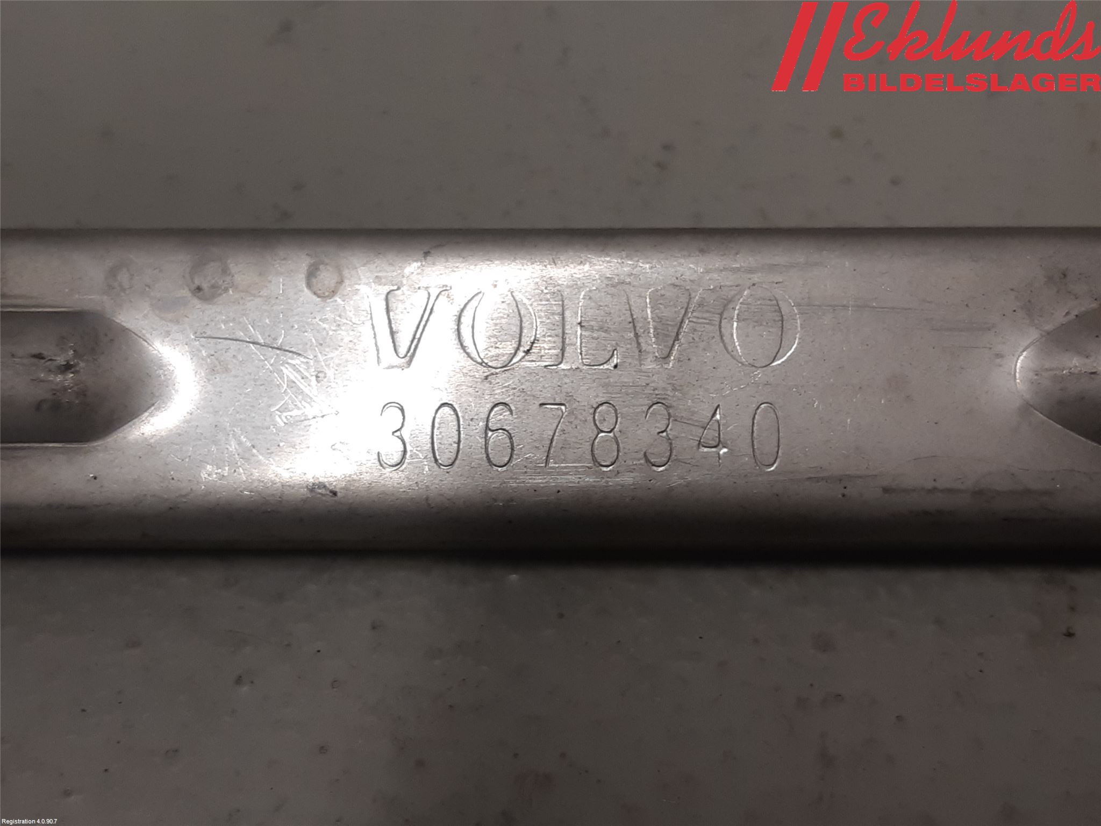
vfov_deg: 53.1
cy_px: 413
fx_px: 827
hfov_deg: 67.3
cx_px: 550
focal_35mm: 26
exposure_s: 1/100
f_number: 1.7
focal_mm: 3.93
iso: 80
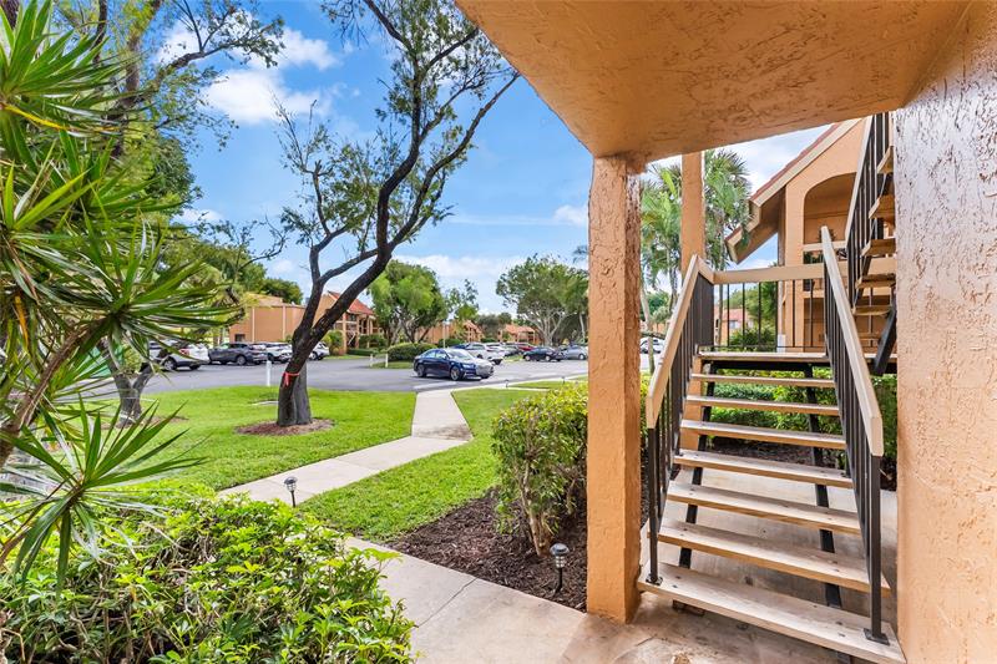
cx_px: 498
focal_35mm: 15
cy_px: 332
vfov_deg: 78.1
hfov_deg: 101.2
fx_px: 410
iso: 800
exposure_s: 1/800
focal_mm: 14.8
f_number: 5.6
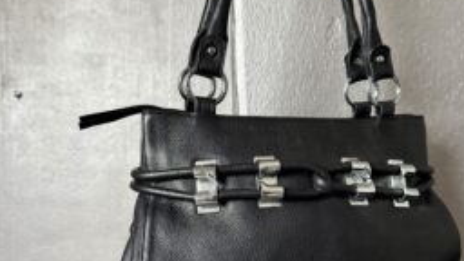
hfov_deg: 55.3
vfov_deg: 32.8
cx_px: 235
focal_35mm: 36
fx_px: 443
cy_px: 148
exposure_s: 1/48
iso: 640
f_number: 1.78
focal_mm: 6.76
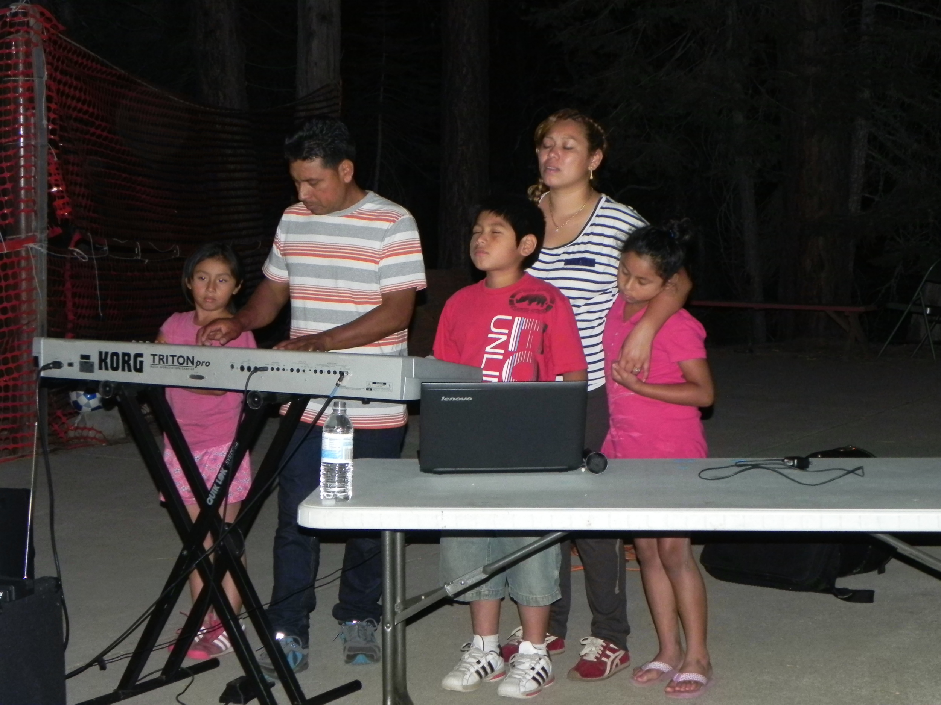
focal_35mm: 66
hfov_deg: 29.4
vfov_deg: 22.3
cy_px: 352
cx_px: 470
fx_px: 1794
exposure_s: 1/30
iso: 607
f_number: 3.5
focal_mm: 11.8
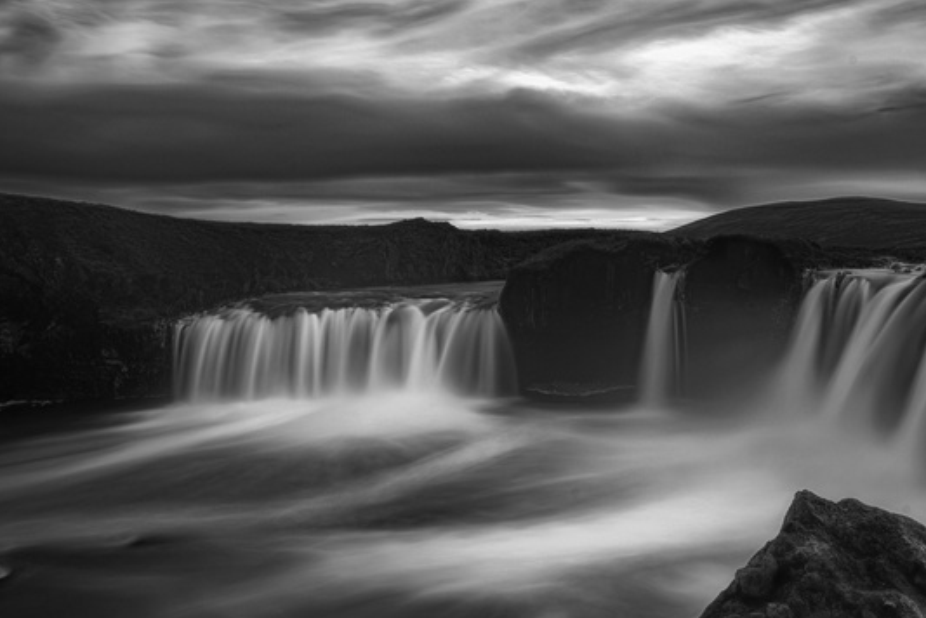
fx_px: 772
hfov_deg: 61.4
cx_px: 555
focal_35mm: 30
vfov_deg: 43.6
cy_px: 339
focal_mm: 16
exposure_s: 20
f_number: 18
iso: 50
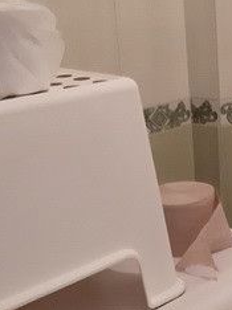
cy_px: 166
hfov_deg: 18.6
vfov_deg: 26.3
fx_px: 662
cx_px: 293
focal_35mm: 74
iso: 640
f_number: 1.7
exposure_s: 1/25
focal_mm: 3.93
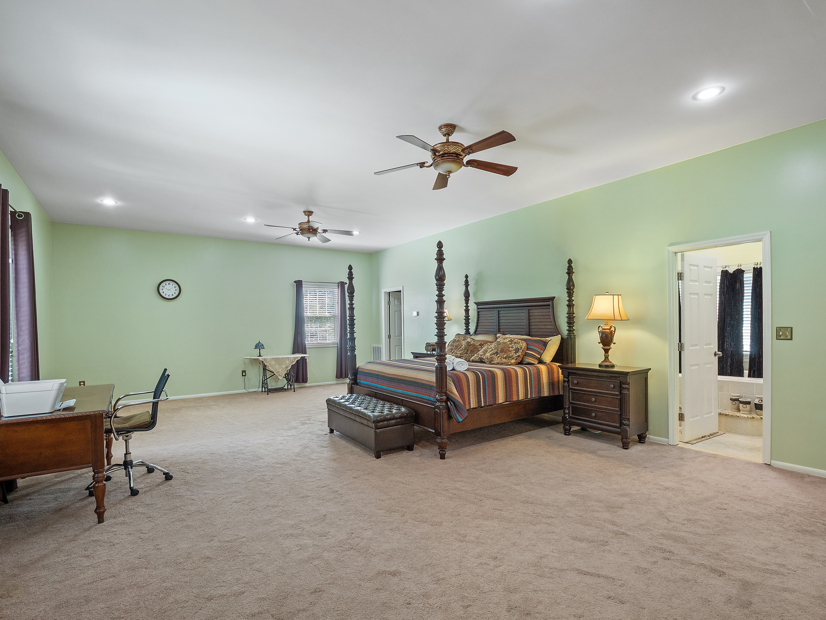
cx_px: 413
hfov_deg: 94.5
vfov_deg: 78.1
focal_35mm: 16
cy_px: 310
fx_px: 382
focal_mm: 8
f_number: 5.6
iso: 400
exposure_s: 1/8
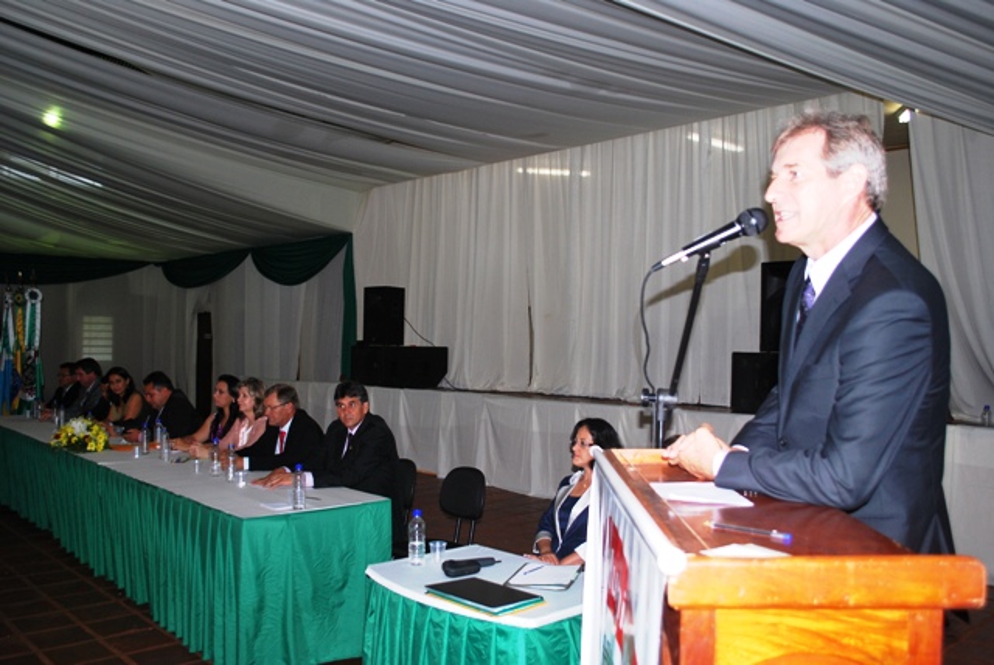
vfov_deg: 43.7
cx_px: 497
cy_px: 332
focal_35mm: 30
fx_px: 829
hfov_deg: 61.9
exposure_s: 1/60
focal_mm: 20
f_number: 3.8
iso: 250
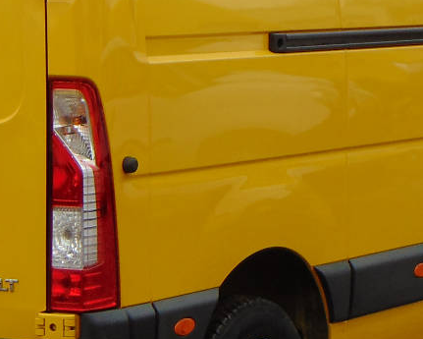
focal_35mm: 181
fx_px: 2266
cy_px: 59
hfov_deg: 10.7
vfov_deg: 8.5
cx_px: 161
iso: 80
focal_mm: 9
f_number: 3.5
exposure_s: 1/125
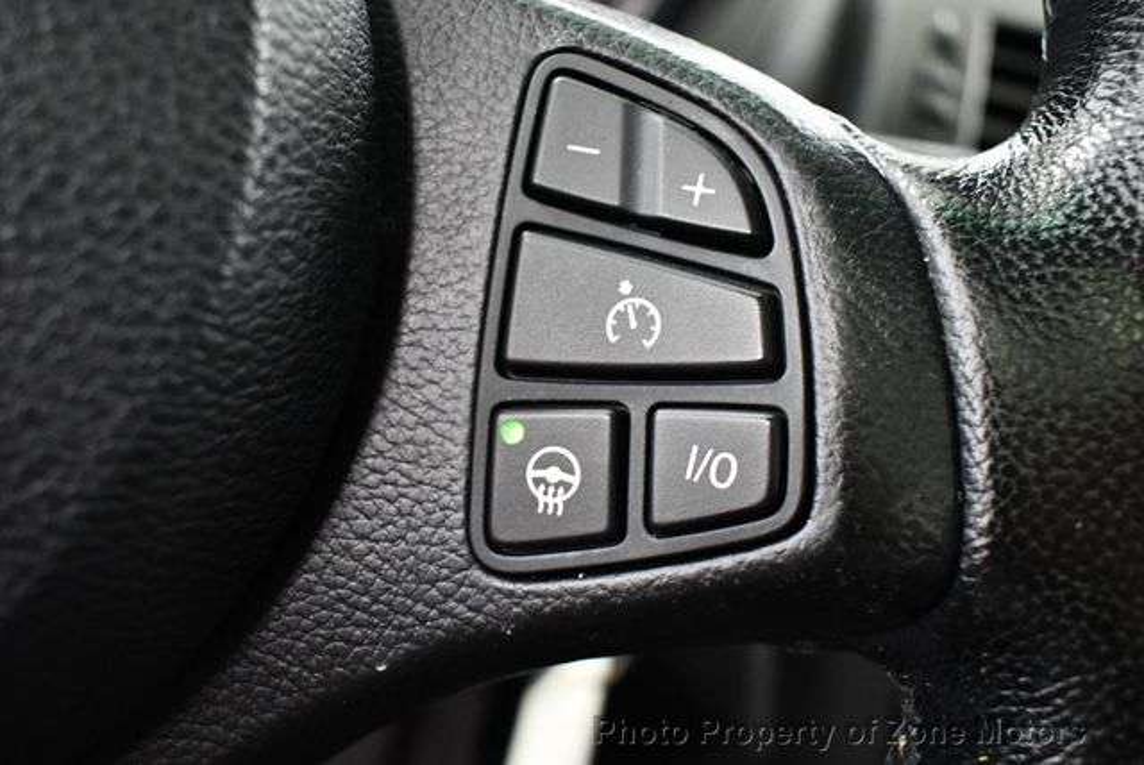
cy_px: 382
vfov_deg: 36.9
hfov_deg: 53.1
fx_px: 1145
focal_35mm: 36
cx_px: 572
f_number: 3.5
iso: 3600
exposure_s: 1/60
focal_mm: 18
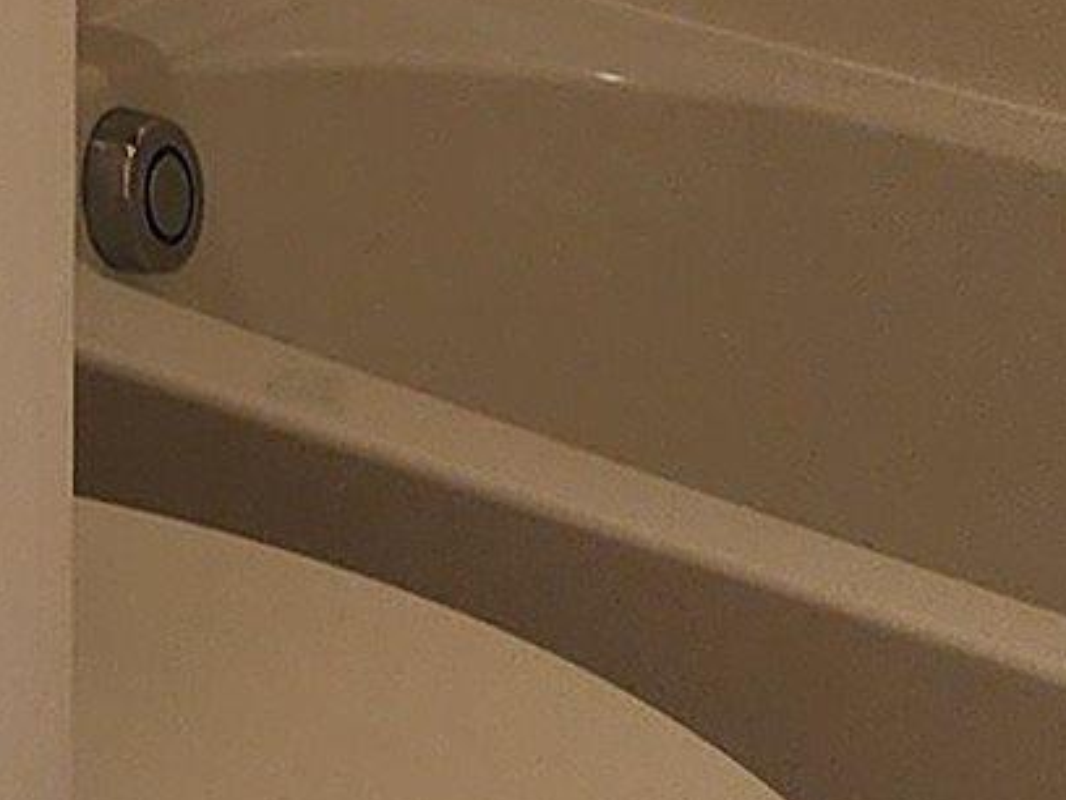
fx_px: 5328
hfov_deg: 9.0
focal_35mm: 173
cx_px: -2223
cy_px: -1650
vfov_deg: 7.5
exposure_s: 1/120
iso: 64
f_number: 1.8
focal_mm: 6.4
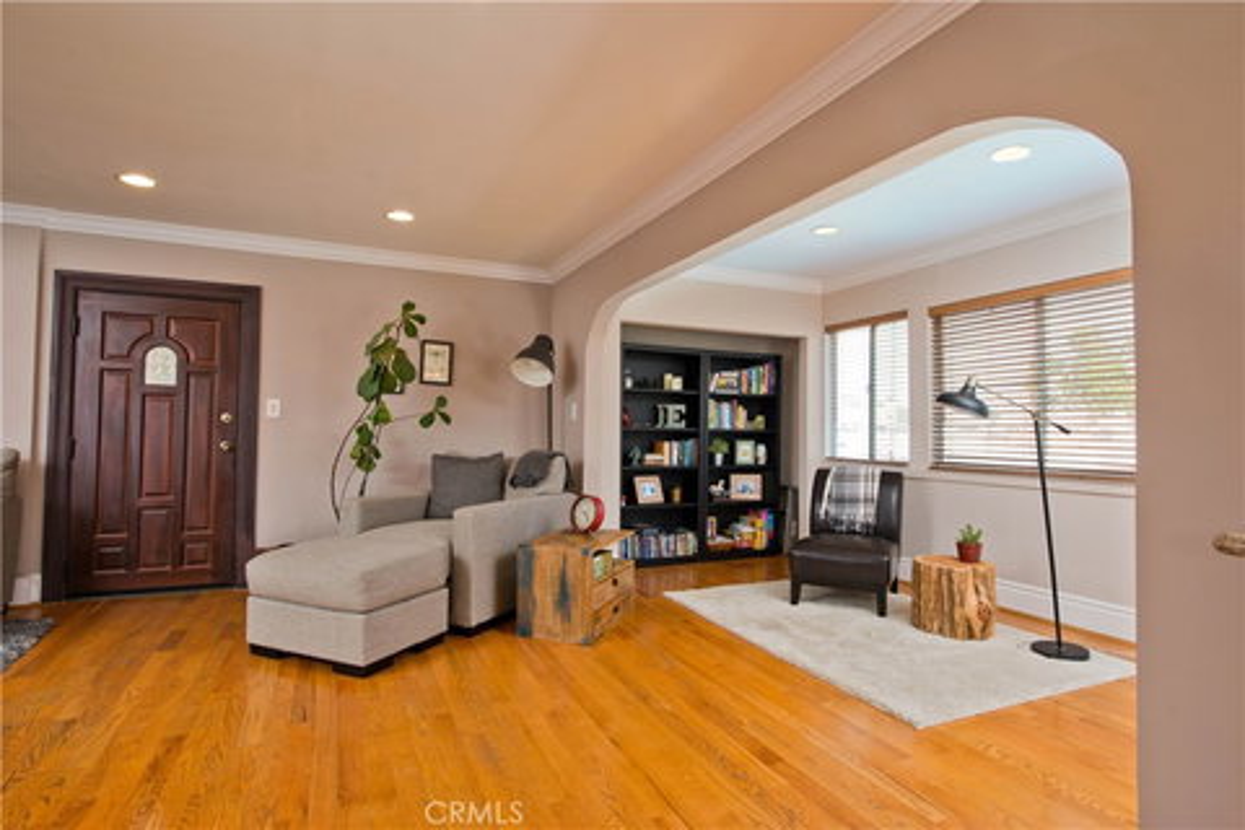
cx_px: 622
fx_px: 657
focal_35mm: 19
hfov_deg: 86.9
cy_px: 415
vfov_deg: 64.6
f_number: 7.1
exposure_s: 1/160
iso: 400
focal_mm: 19
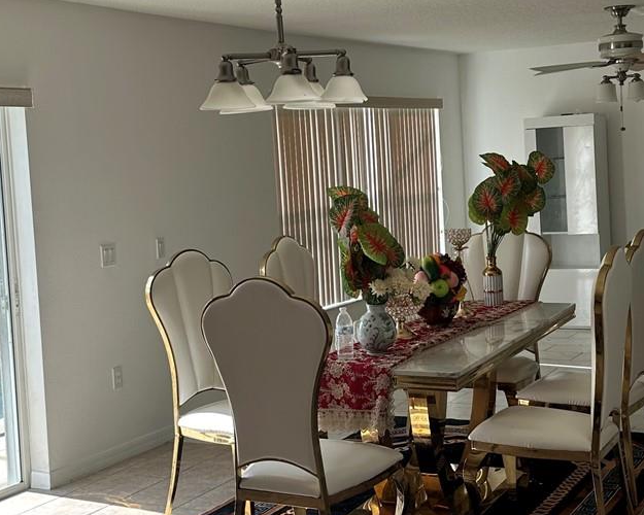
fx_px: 1144
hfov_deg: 31.4
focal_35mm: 60
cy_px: 236
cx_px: 337
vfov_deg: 25.4
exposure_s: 1/121
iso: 64
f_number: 1.78
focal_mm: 6.86
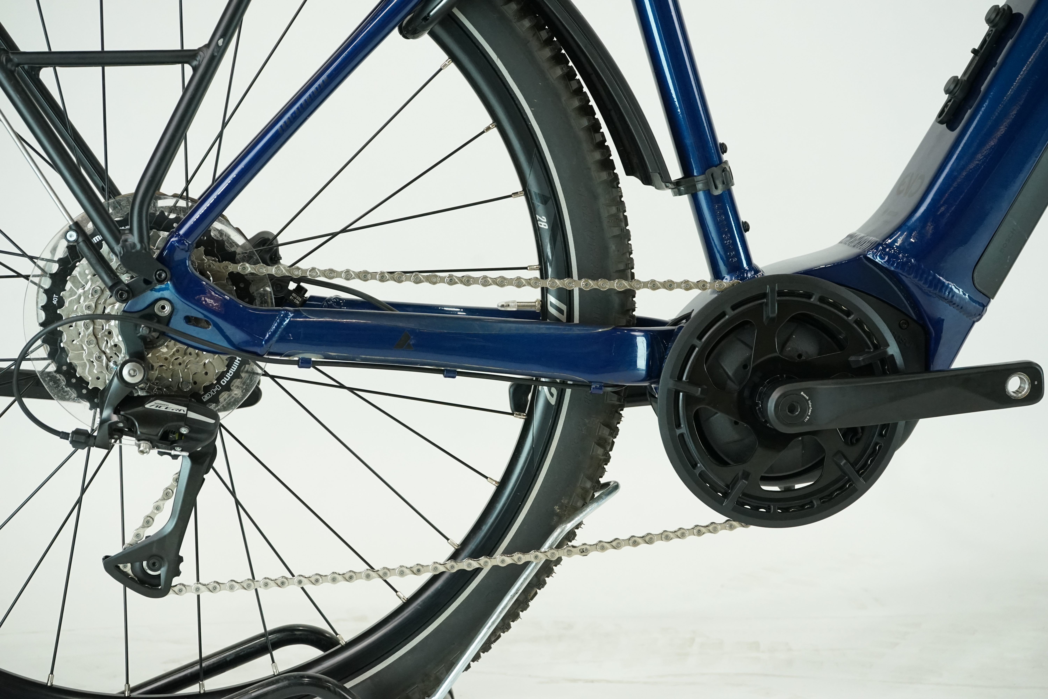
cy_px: 350
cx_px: 524
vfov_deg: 20.3
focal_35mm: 67
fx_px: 1950
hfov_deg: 30.1
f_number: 7.1
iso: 2500
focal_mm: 67
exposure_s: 1/200
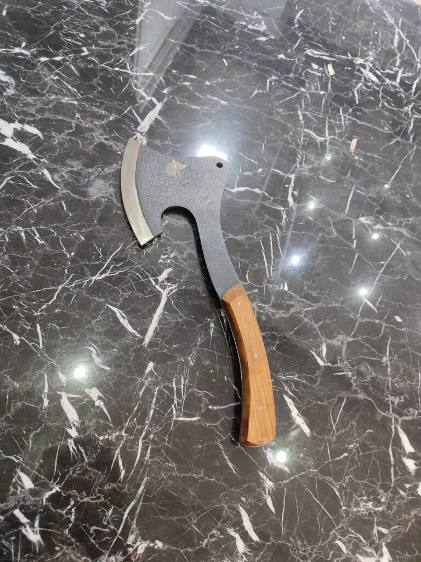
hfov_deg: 54.9
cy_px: 281
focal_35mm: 25
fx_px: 405
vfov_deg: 69.4
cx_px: 210
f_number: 1.9
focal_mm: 6.04
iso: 527
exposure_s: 1/20
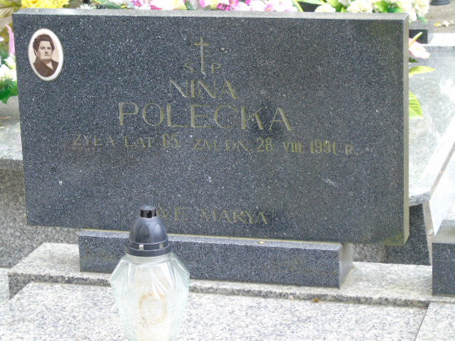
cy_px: 170
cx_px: 228
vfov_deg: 13.7
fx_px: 1420
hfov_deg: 18.2
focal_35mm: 108
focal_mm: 19
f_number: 4.4
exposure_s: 1/60
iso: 250
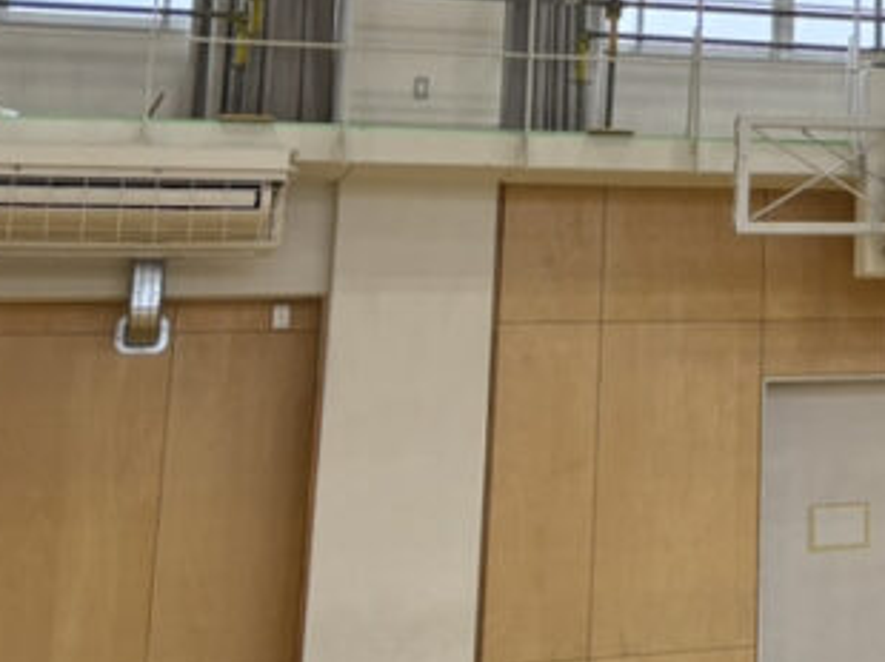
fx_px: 2197
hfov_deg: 19.6
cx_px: 1350
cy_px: -74
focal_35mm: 86
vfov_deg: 16.6
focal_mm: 5.96
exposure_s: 1/169
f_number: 1.6
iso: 50
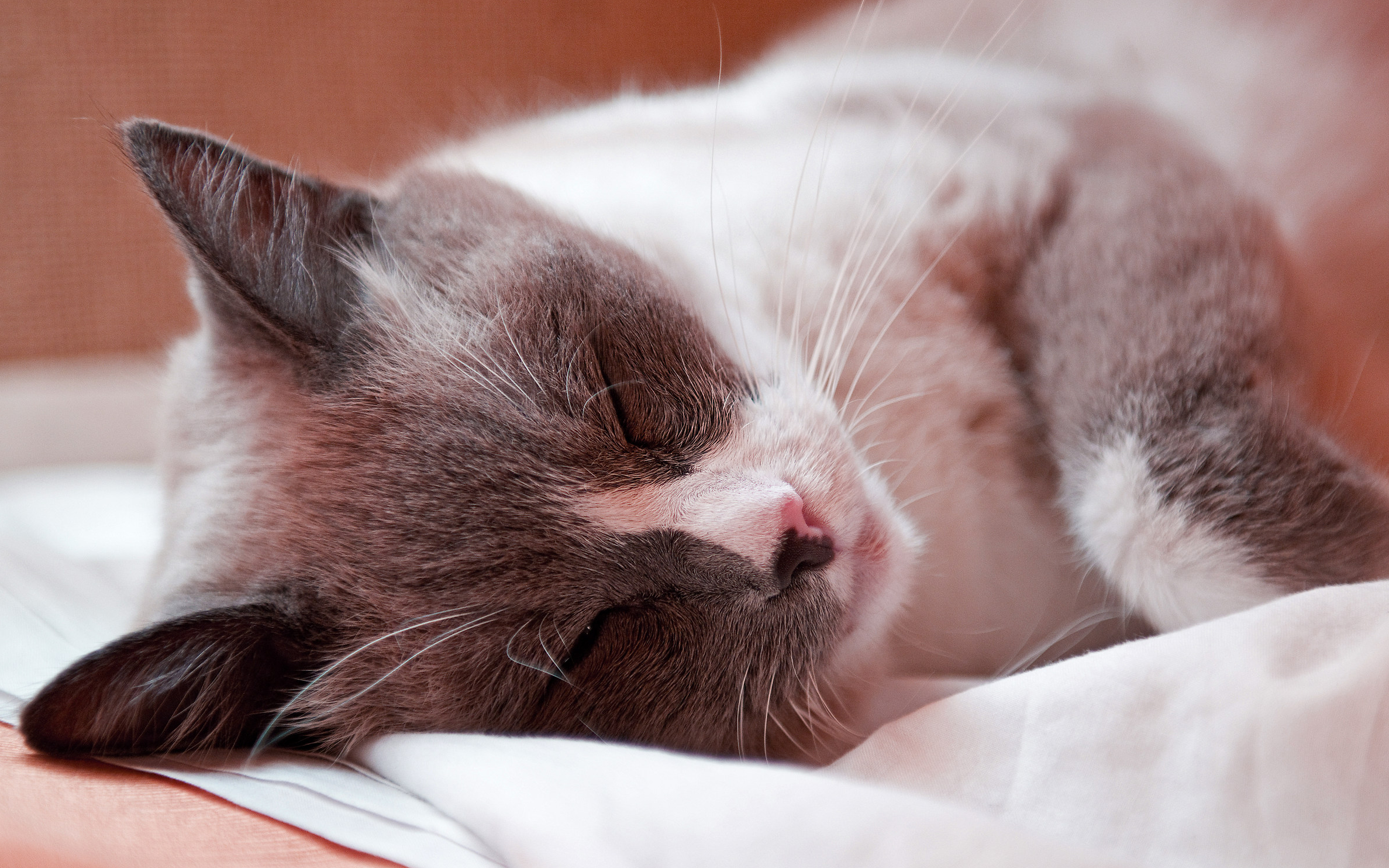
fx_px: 2574
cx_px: 701
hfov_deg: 30.2
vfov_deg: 19.1
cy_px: 420
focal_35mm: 68
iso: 1100
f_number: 2.8
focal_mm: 66
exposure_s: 1/160
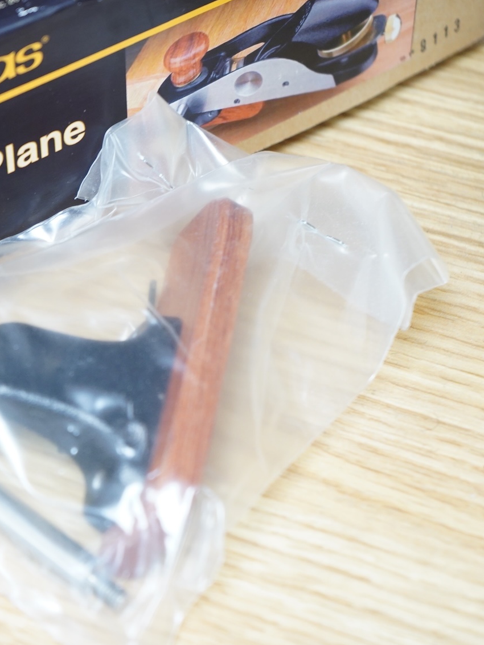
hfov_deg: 14.4
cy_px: 323
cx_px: 113
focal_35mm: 102
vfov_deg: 19.3
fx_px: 1901
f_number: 5.6
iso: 2500
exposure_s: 1/80
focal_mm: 70
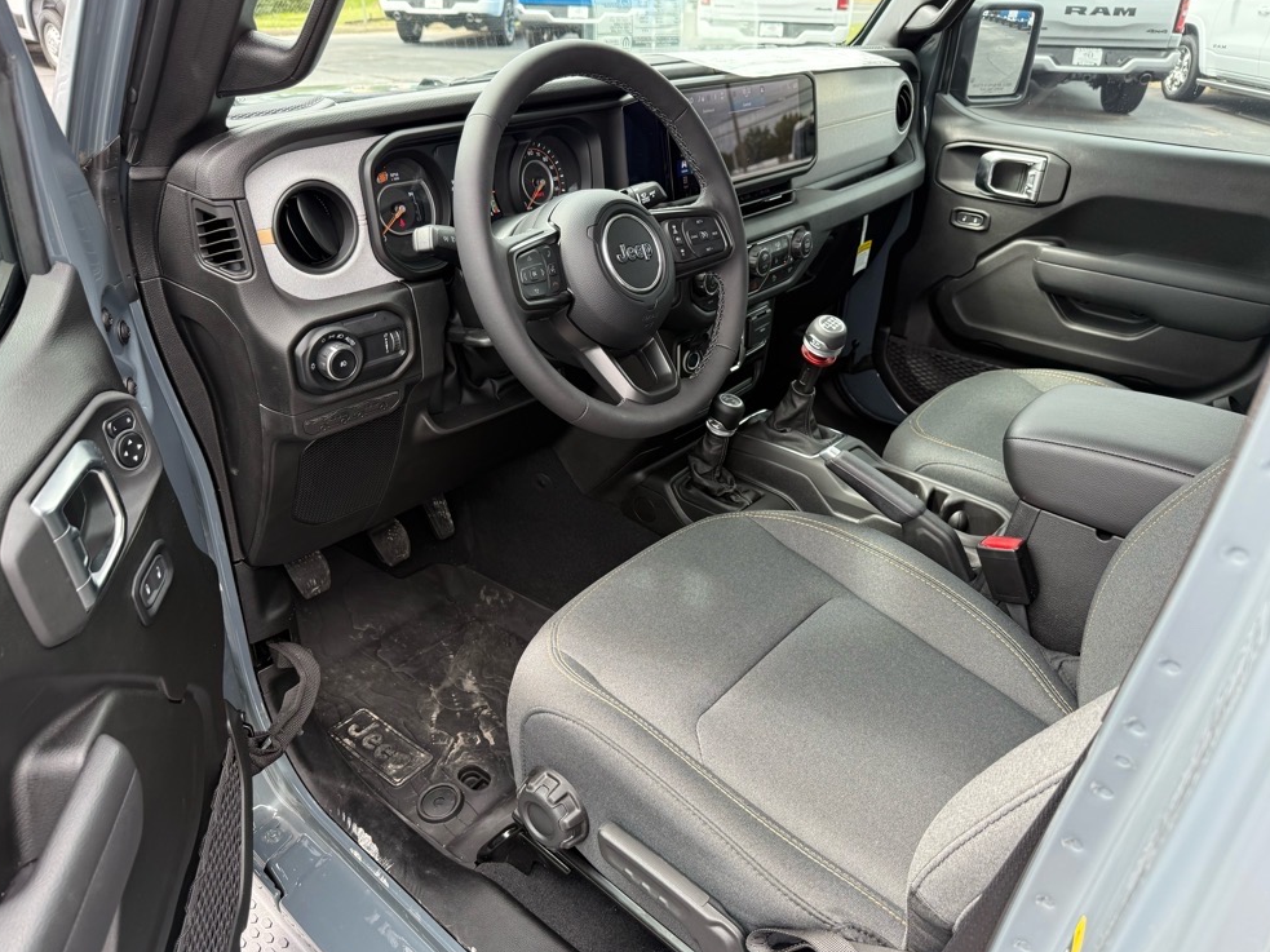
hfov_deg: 69.4
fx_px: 917
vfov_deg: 54.9
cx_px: 621
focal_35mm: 25
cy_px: 488
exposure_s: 1/199
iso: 80
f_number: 1.78
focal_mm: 6.76
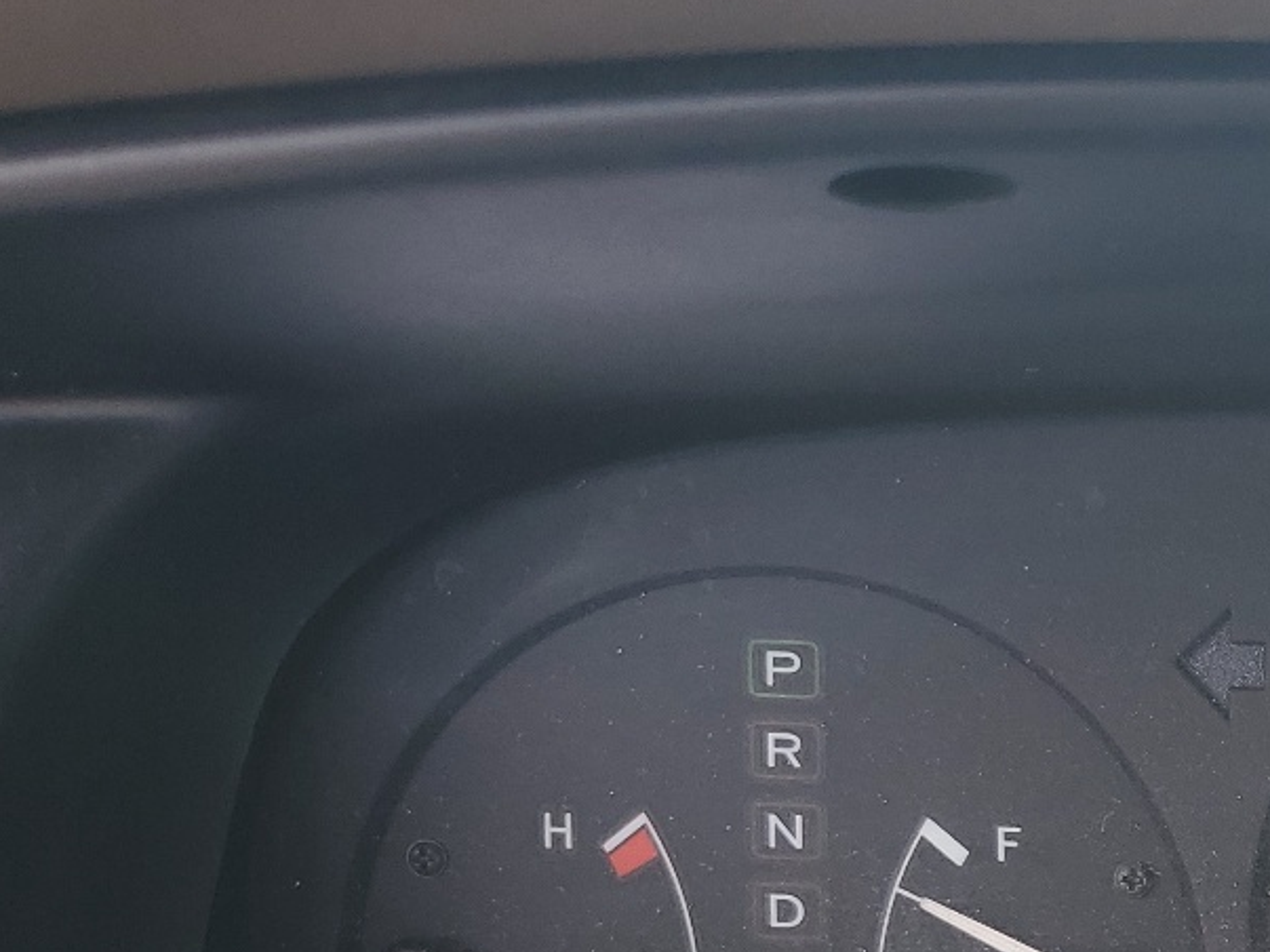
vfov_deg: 19.6
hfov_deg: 25.4
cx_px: 1512
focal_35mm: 69
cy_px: 1230
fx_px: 2531
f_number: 1.5
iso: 50
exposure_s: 1/278
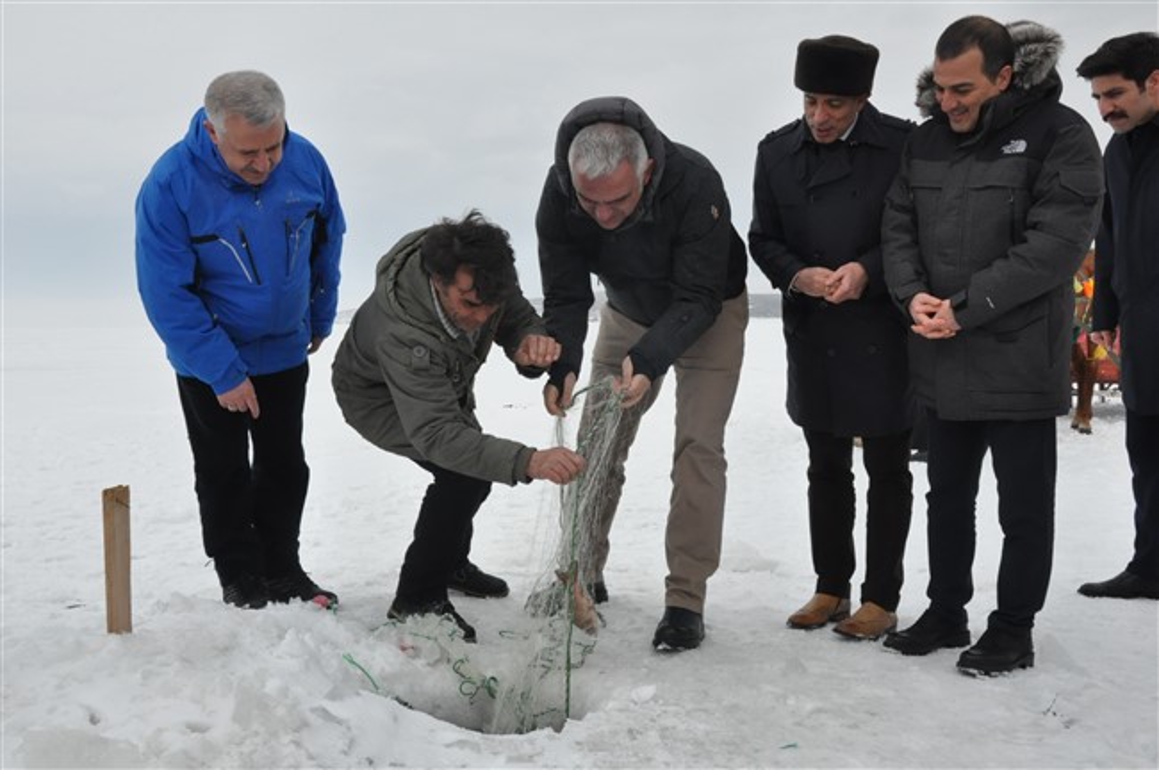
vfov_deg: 36.8
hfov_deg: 53.2
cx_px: 580
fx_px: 1158
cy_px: 385
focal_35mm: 36
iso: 1250
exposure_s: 1/1000
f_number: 16
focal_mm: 24
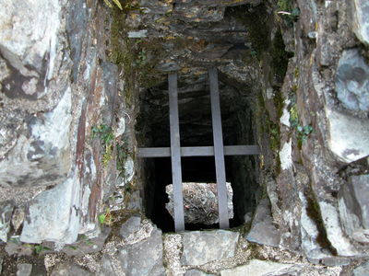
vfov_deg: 40.7
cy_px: 138
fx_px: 373
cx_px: 184
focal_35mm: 35
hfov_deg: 52.6
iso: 100
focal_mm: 8.9
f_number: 2.8
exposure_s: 1/31.9
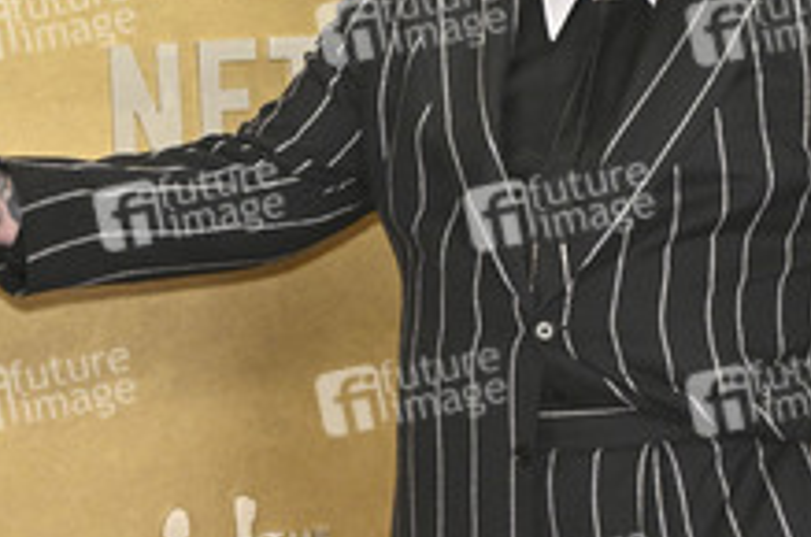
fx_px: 2180
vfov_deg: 14.0
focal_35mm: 97
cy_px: 115
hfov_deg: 21.1
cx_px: 461
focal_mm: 47
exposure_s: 1/320
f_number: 5.6
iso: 2500
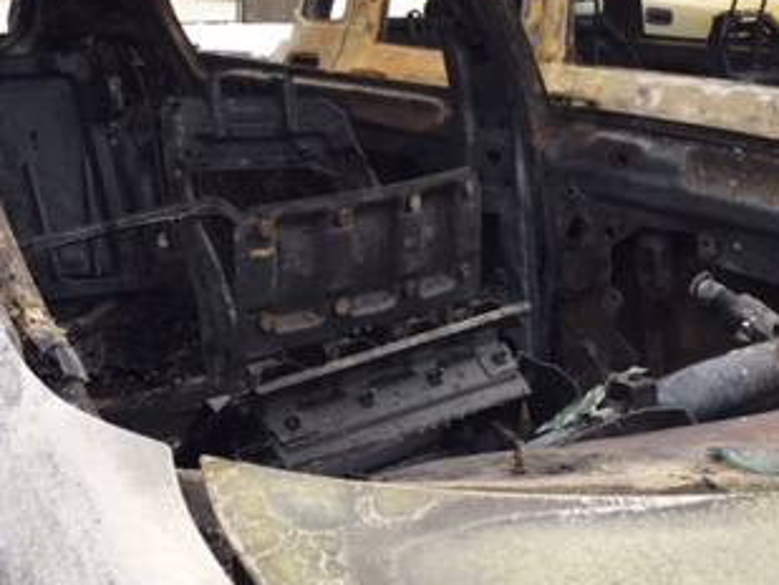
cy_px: 247
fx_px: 1351
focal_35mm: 60
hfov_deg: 32.0
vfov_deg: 24.4
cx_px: 282
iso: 32
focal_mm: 4.15
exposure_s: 1/50
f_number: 2.2
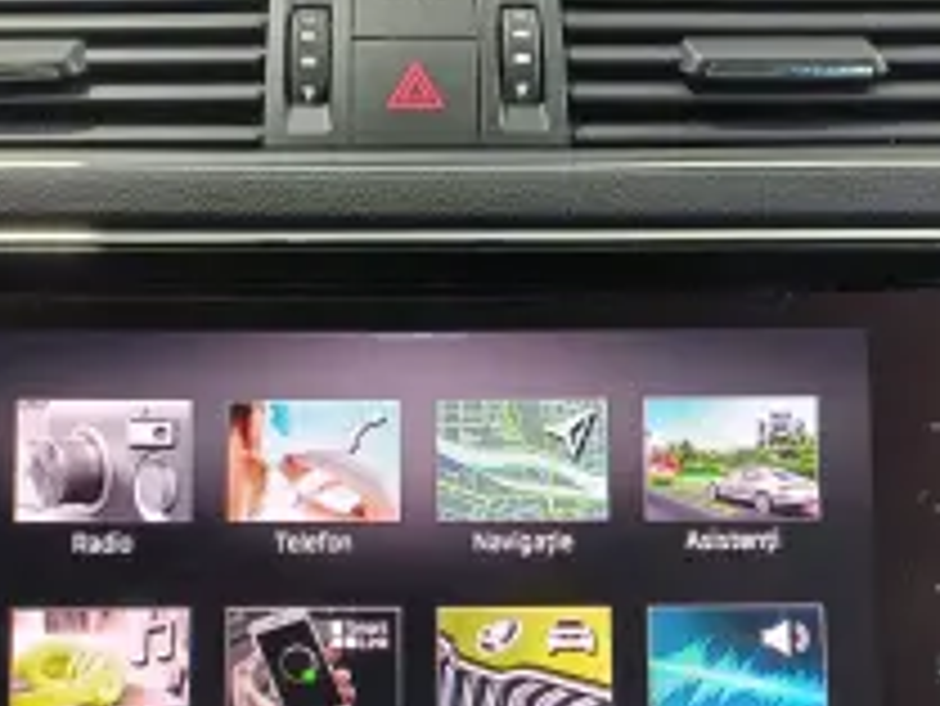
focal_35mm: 43
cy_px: 594
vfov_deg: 32.4
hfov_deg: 43.7
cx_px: 414
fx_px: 1168
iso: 200
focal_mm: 4.65
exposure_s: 1/50
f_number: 1.8
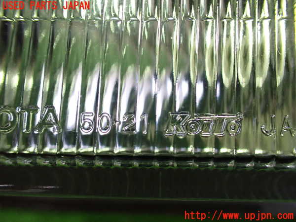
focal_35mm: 30
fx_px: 257
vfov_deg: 46.8
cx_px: 148
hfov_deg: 60.0
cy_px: 111
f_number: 2.3
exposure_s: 1/40
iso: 800
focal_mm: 5.4
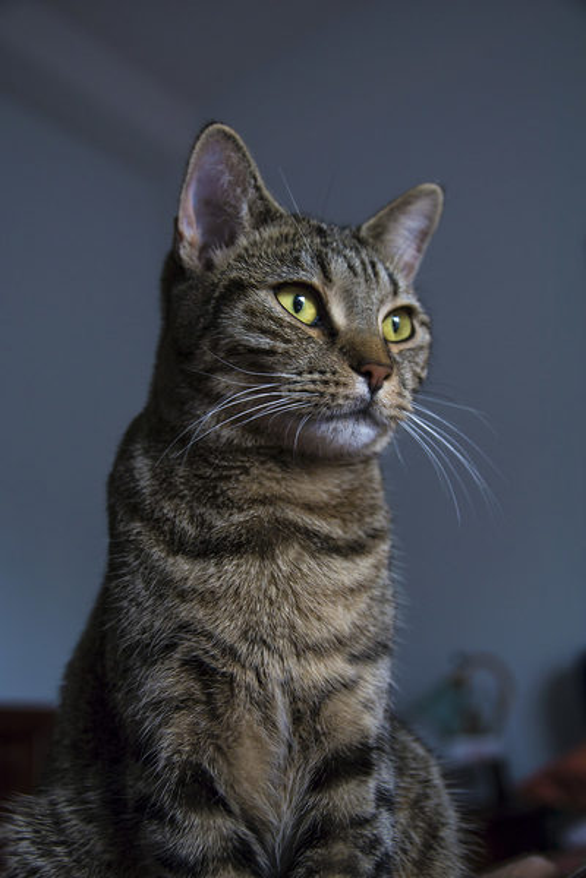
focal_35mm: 44
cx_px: 293
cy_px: 439
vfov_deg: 45.0
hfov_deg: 30.8
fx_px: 1062
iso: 100
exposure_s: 1/25
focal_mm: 29
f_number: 4
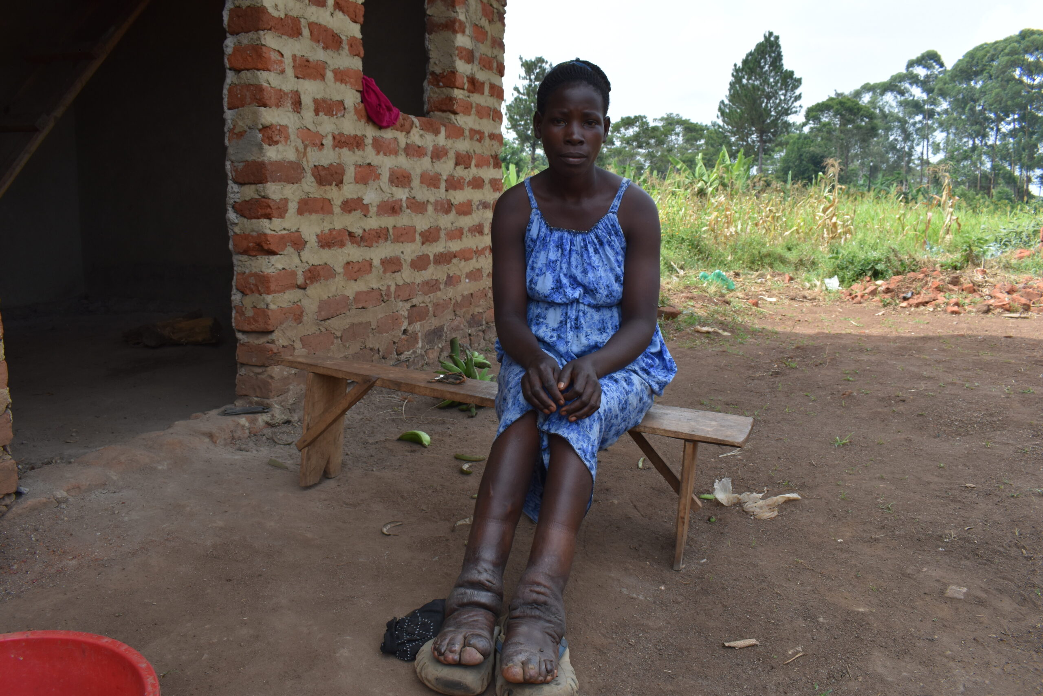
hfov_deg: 67.4
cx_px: 522
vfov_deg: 47.9
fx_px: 782
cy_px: 348
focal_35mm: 27
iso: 320
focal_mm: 18
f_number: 8
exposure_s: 1/250
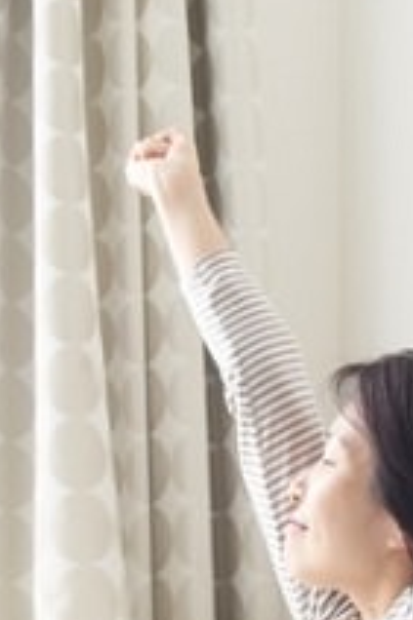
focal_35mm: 119
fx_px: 2051
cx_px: 325
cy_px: 502
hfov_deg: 11.5
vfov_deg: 17.1
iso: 320
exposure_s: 1/50
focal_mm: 28
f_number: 5.6
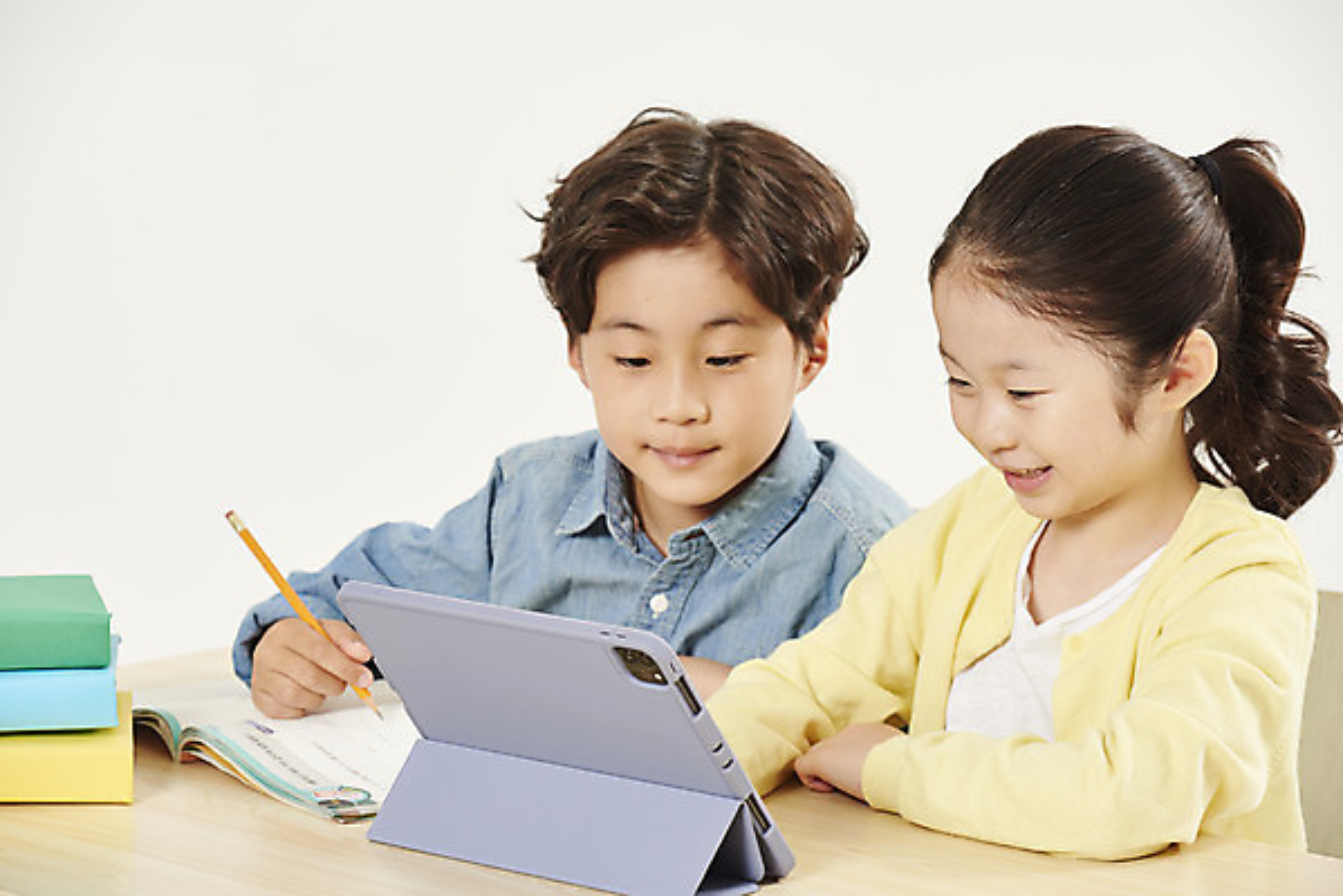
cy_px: 448
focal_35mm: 150
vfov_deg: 9.2
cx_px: 672
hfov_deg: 13.7
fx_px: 5598
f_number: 8
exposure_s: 1/125
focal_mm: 150
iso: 125
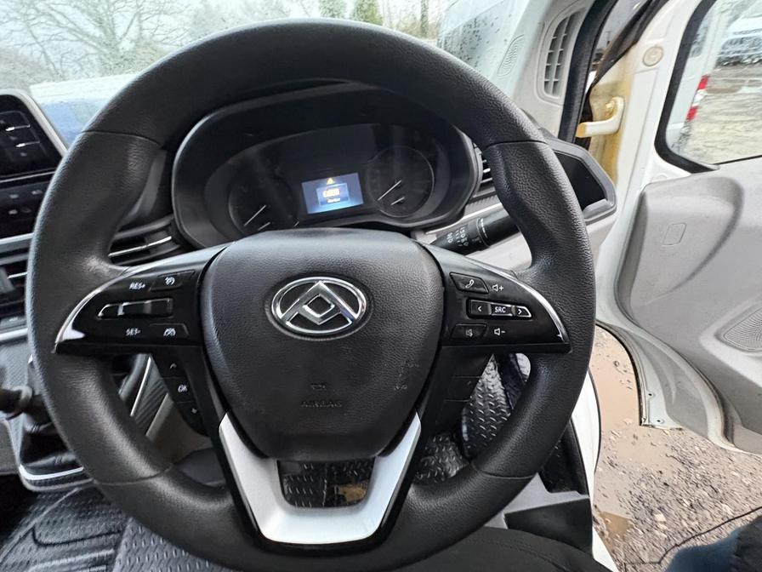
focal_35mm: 14
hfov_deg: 102.1
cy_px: 286
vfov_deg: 85.7
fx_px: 308
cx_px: 381
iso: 800
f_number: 2.2
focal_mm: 2.22
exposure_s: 1/41
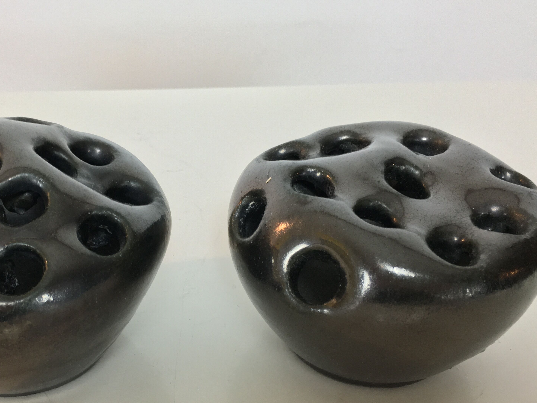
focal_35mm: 41
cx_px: 191
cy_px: 258
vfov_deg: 34.9
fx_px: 636
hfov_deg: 45.3
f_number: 2.2
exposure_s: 1/33
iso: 50
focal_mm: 4.15
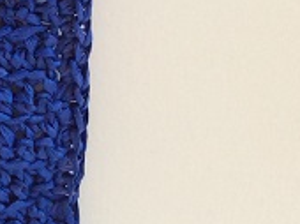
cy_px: -82
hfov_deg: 14.9
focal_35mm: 122
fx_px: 1056
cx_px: -166
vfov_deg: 11.7
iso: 80
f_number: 2.4
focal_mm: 3.3
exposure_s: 1/25
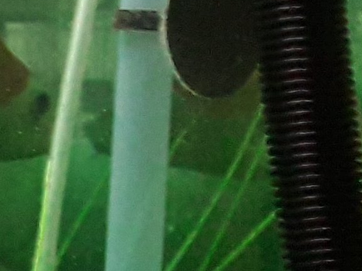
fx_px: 2091
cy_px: 69
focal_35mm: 200
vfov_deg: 7.4
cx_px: -862
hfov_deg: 7.9
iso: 200
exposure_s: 1/25
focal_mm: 3.7
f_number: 1.9
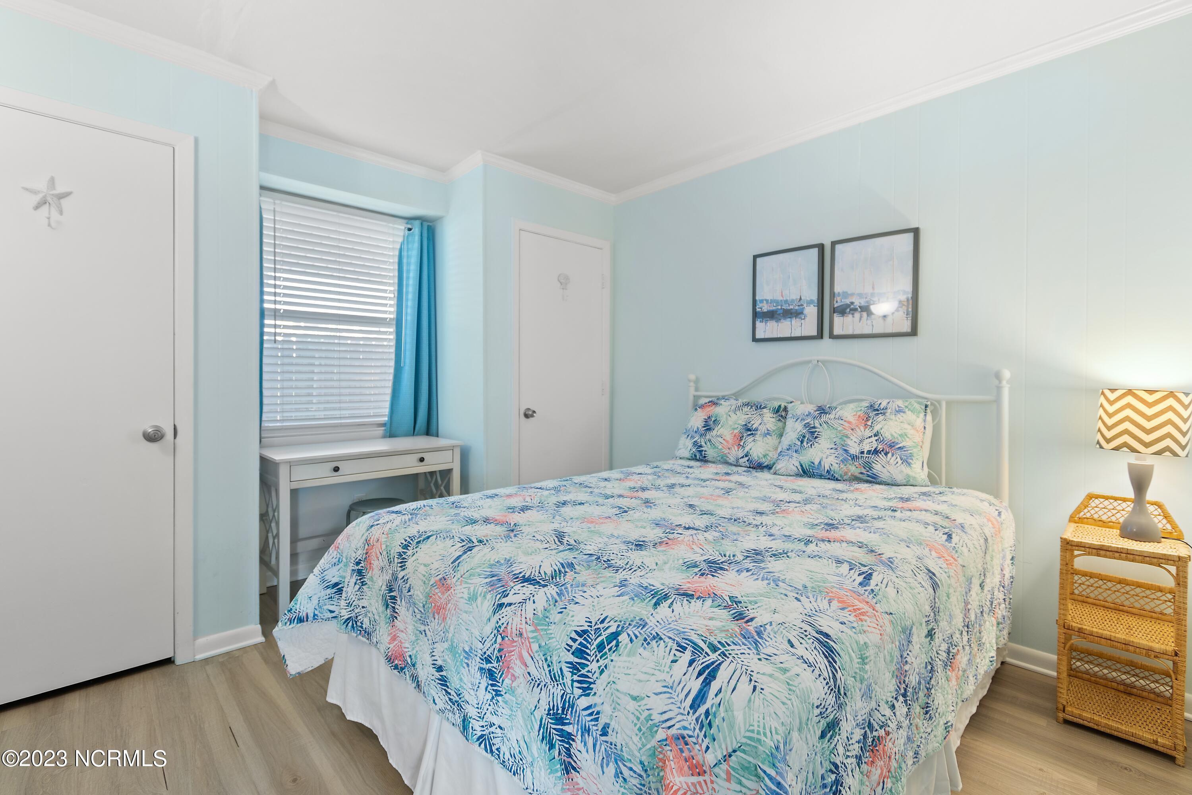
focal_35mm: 15
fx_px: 497
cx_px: 596
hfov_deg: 100.4
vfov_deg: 77.3
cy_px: 398
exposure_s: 1/1.25
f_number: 4.5
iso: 100
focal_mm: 10
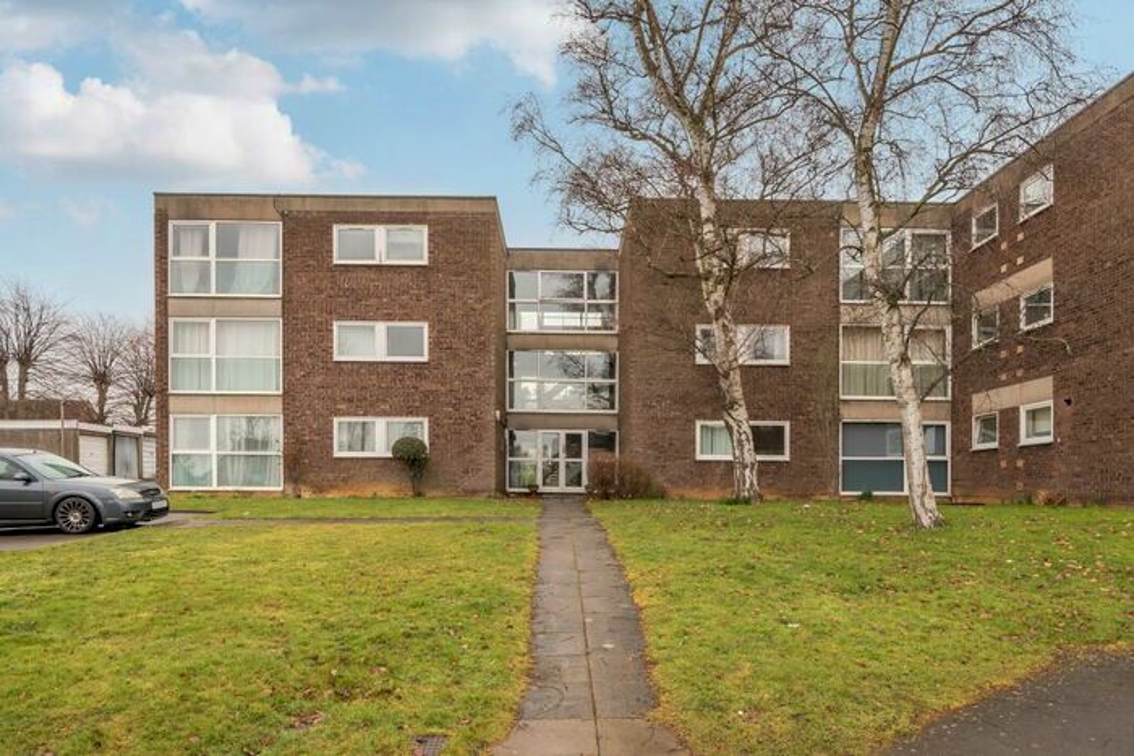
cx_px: 567
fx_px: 693
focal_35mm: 22
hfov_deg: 78.6
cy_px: 378
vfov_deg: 57.2
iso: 400
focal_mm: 15
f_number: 8
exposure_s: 1/100
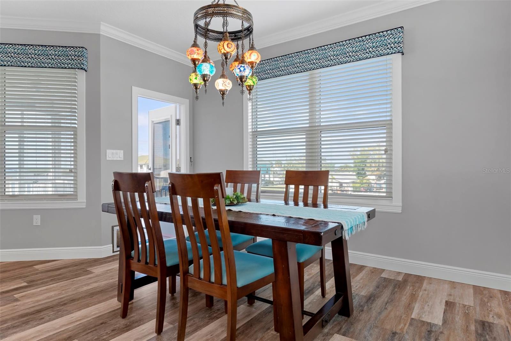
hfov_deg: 81.2
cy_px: 170
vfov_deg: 59.5
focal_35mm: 21
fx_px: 298
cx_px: 256
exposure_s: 1/10
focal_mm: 14
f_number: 8
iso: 1000
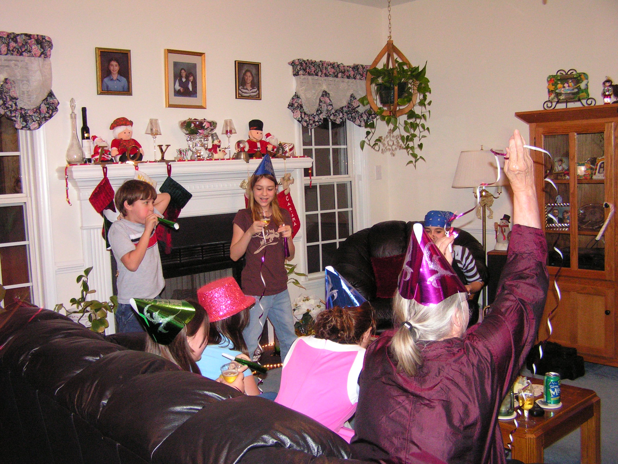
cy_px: 232
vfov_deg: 37.7
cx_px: 309
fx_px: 678
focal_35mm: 38
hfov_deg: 49.0
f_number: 2.8
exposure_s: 1/40
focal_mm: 6.3
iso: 200
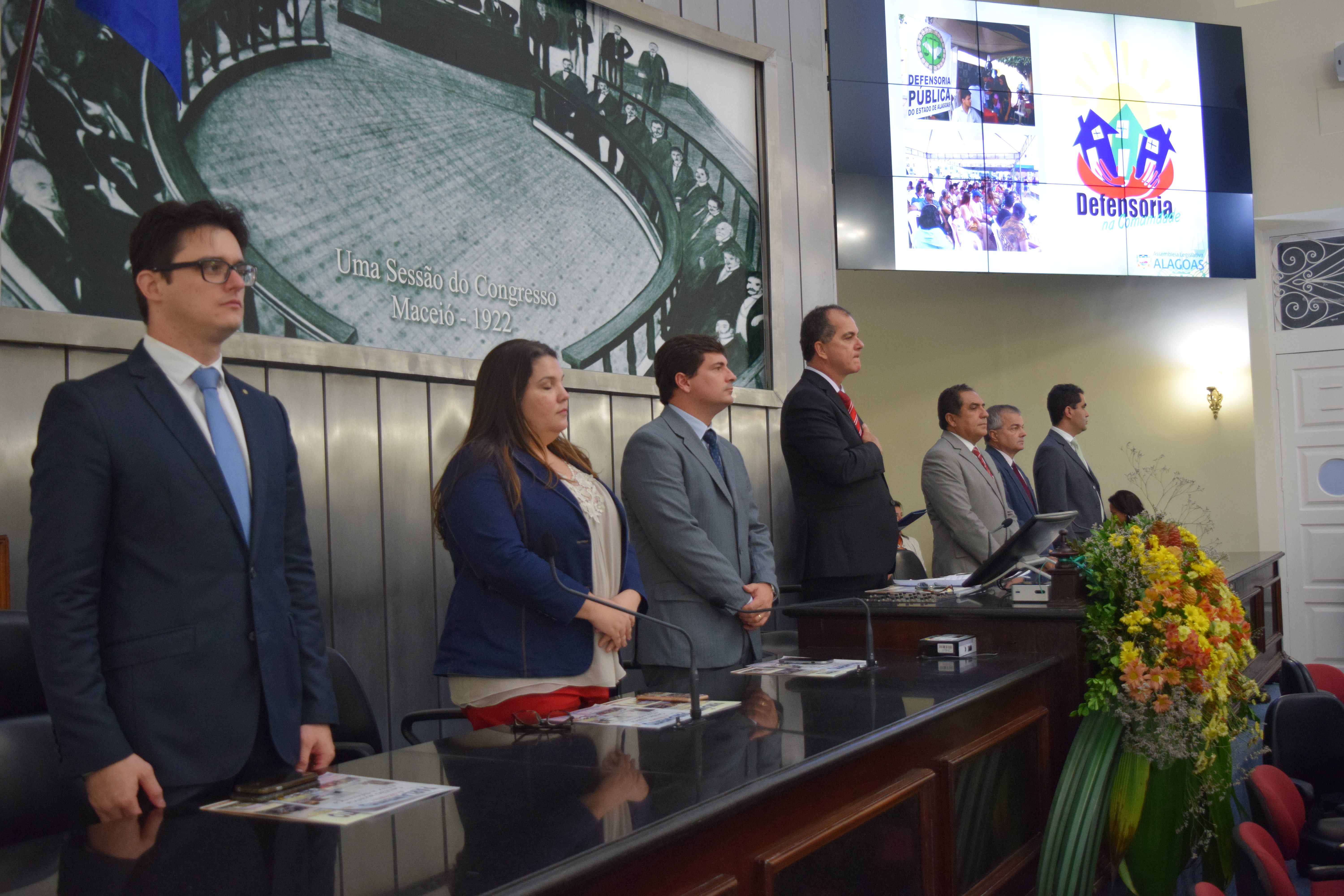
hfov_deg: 53.1
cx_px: 672
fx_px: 1344
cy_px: 448
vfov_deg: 36.9
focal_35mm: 36
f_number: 4
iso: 1600
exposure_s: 1/60
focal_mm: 24
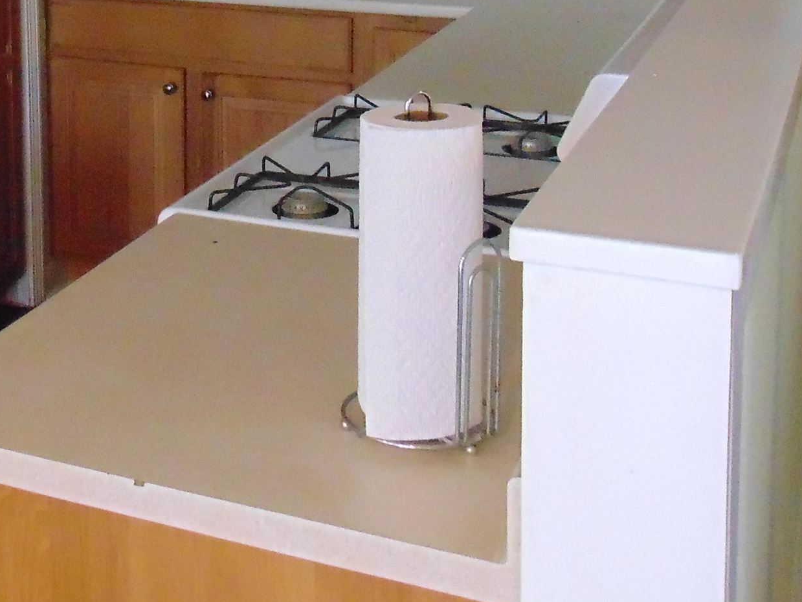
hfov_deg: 29.7
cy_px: -34
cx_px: 54
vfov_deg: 22.5
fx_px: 1436
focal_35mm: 62
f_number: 3
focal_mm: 4.5
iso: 800
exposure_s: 1/50
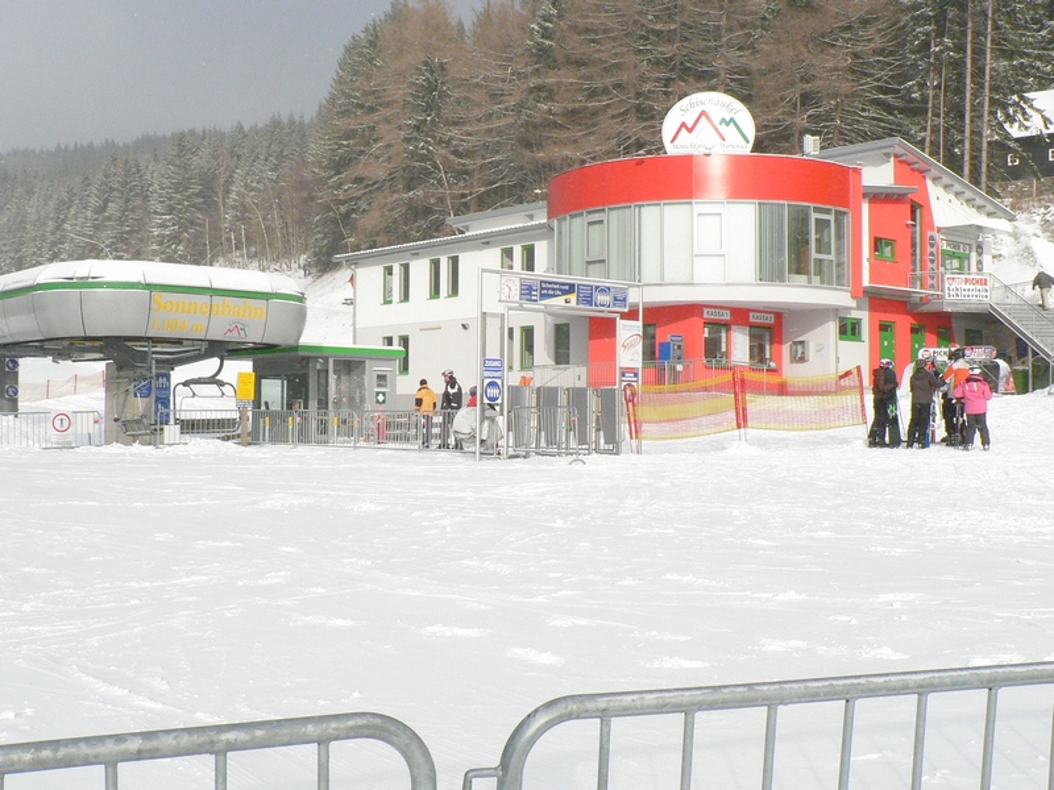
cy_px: 395
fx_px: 1248
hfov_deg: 45.8
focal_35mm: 41
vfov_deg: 35.1
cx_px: 527
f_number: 8
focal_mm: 6.8
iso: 200
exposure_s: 1/500
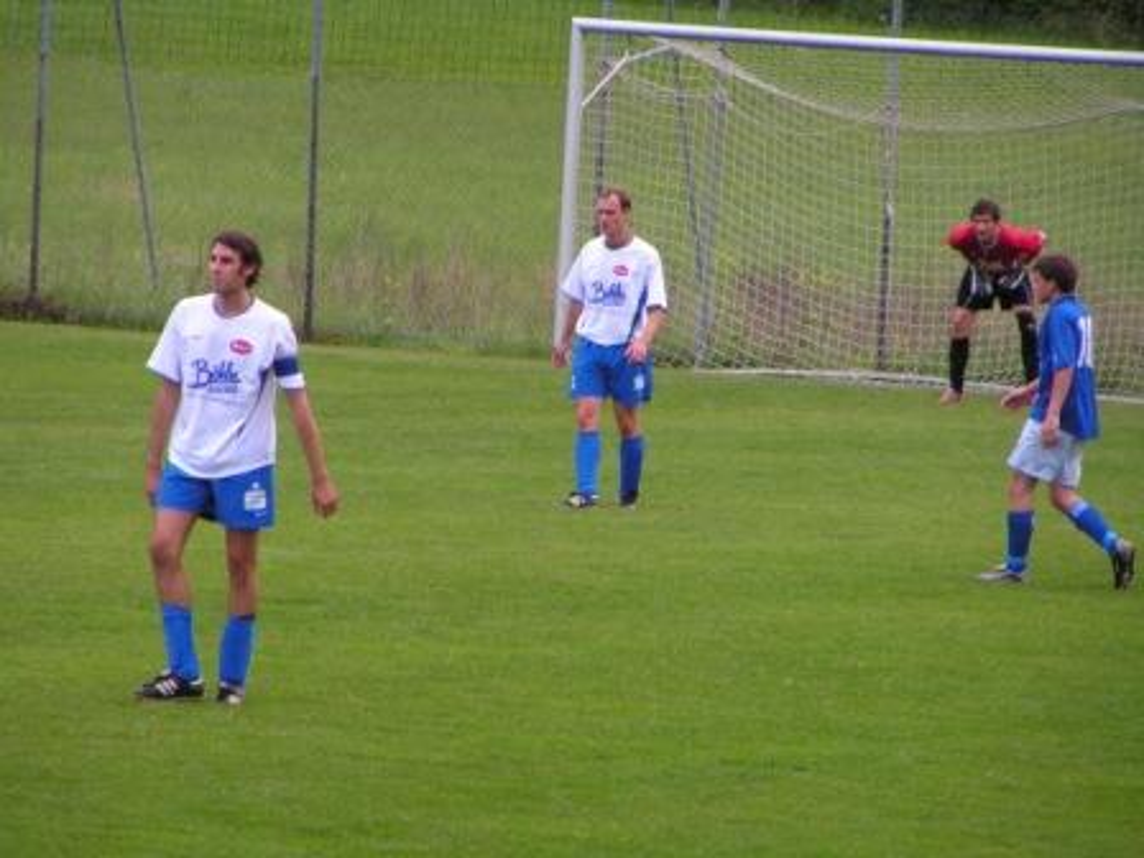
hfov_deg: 5.2
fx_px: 12558
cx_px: 572
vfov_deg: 3.9
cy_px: 429
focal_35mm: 380
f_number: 3.7
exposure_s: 1/400
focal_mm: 63
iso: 200
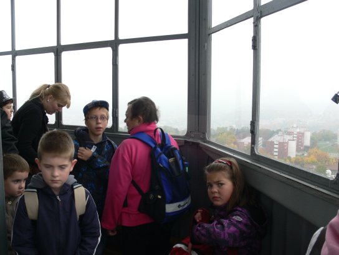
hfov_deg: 52.6
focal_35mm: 35
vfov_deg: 40.7
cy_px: 128
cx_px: 170
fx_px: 343
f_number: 4
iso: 100
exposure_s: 1/80
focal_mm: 7.4
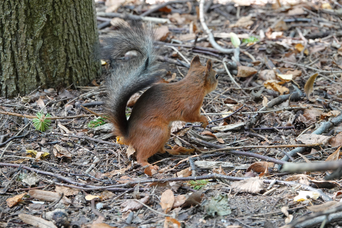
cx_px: 171
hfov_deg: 8.0
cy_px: 114
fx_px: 2432
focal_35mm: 256
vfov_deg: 5.4
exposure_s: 1/40
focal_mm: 93.9
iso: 800
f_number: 4
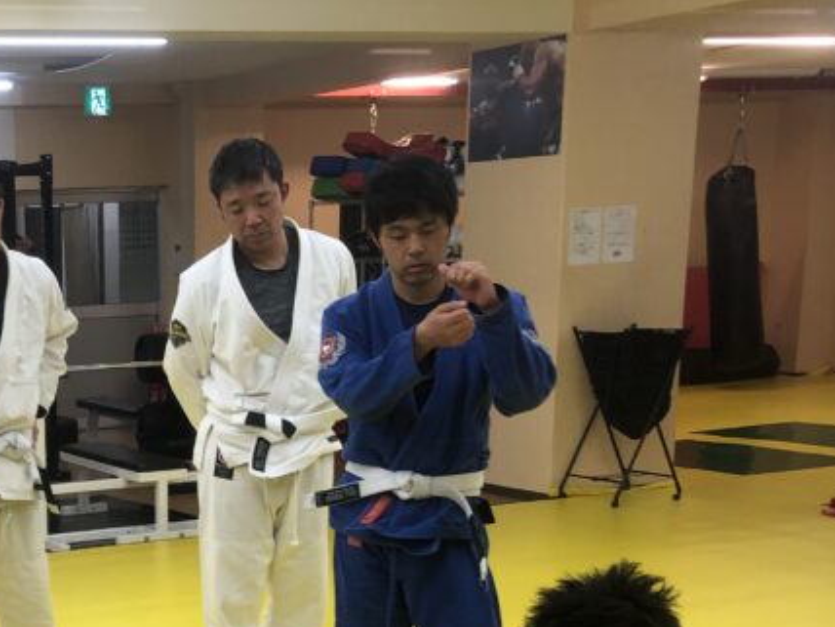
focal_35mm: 67
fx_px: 1616
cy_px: 623
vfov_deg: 21.2
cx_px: -25
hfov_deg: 27.1
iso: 50
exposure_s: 1/120
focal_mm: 3.99
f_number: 1.8
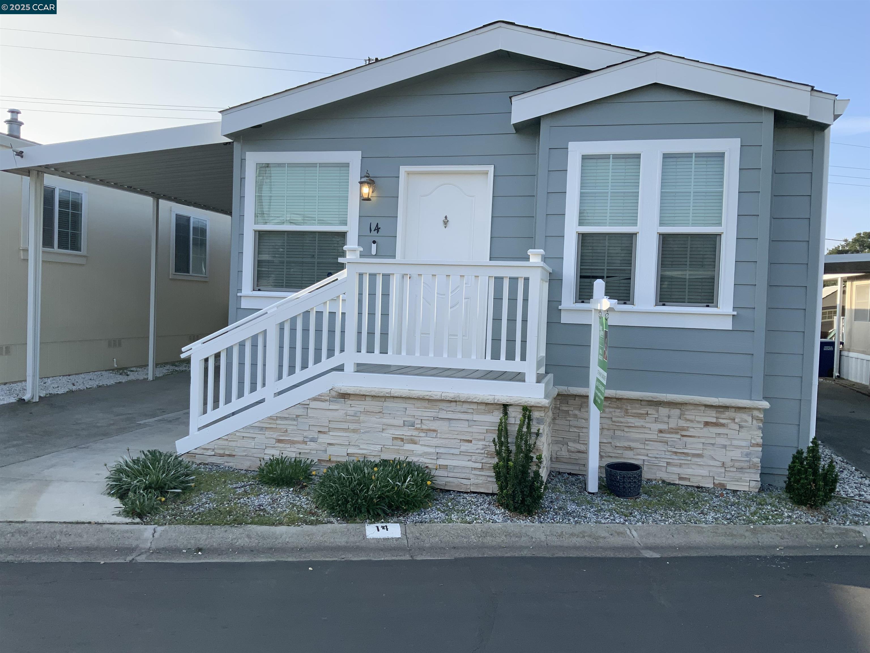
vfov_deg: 48.2
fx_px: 729
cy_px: 326
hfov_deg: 61.7
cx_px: 435
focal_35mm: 29
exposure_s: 1/816
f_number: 1.8
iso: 16
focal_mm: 3
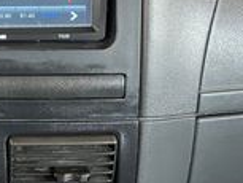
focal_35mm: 80
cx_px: -6
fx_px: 562
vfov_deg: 18.4
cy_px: 70
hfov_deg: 23.3
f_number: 1.5
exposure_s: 1/60
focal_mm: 5.7
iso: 400
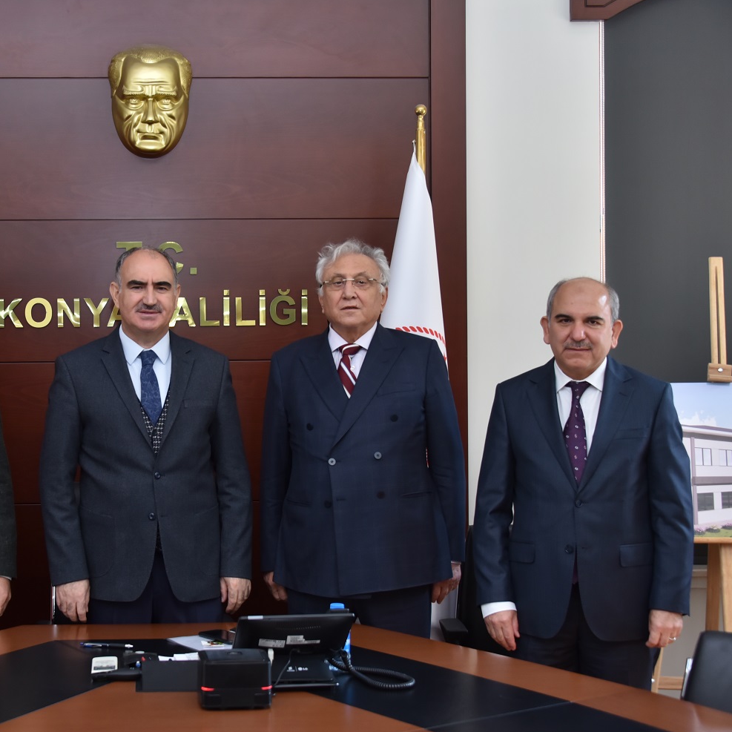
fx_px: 1483
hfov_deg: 27.5
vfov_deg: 27.7
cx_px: 223
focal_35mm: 62
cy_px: 367
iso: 640
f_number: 5
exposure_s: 1/100
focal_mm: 48
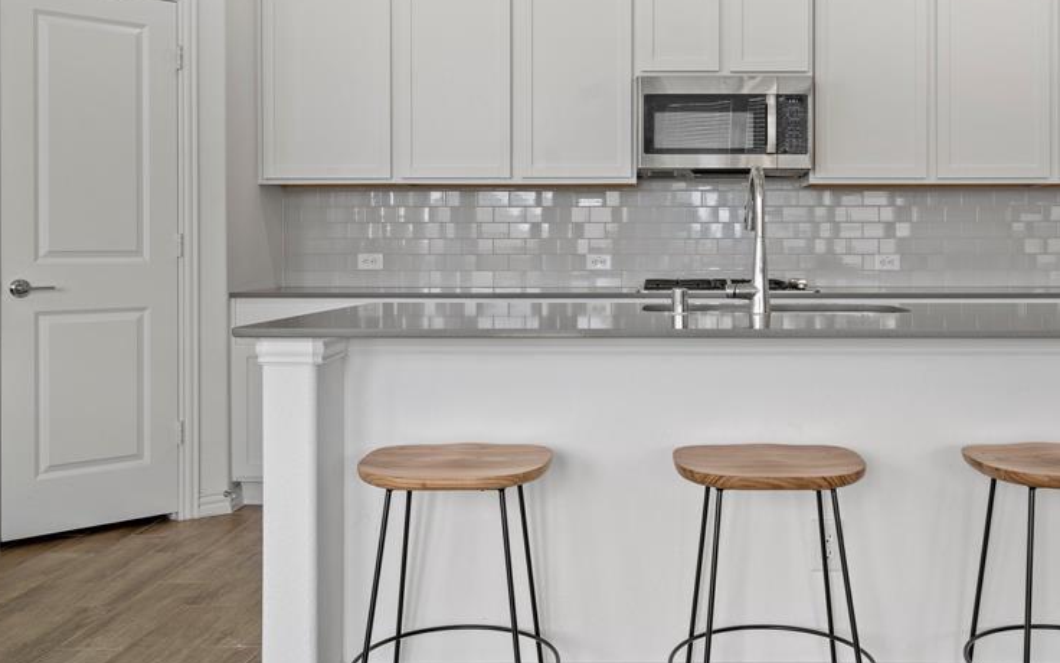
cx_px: 650
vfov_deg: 37.2
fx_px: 982
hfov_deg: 56.2
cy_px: 287
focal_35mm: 34
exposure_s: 1/2
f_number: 8
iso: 125
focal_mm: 24
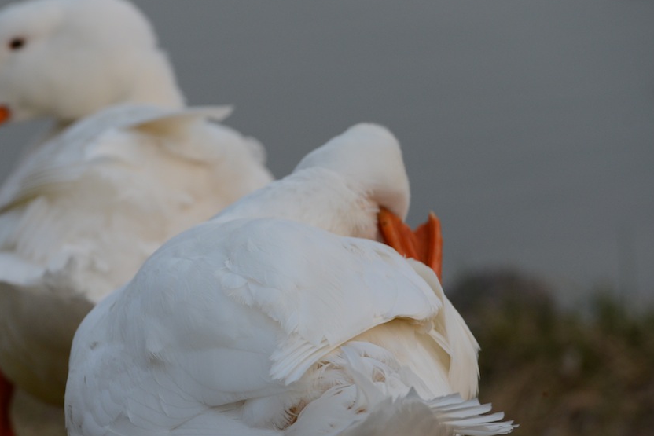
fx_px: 7068
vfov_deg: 3.5
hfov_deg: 5.3
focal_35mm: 389
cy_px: 324
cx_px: 141
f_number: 5
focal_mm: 200
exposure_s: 1/1000
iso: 640
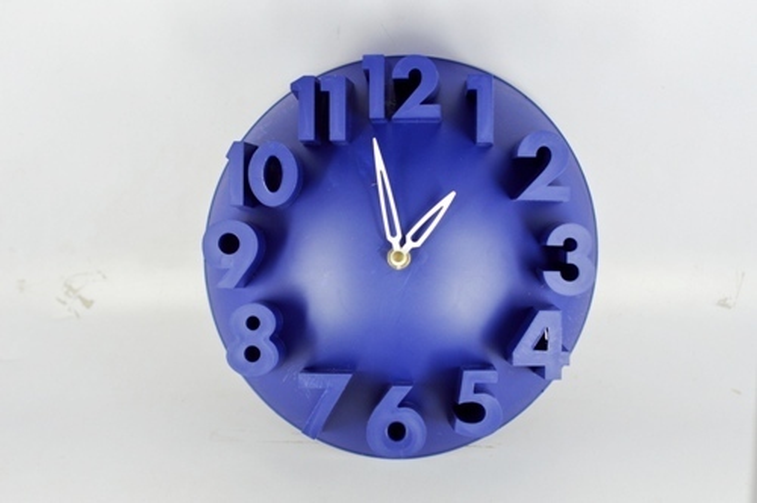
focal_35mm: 75
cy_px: 252
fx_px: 1575
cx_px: 378
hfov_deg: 27.0
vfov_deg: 18.1
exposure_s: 1/160
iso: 200
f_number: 3.5
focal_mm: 50
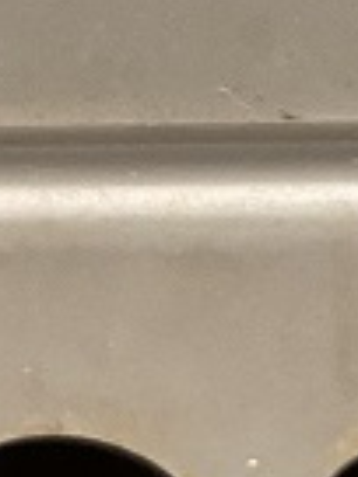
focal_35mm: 159
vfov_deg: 10.8
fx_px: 2193
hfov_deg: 8.8
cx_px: 723
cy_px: -607
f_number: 1.8
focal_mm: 4.25
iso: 400
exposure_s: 1/33
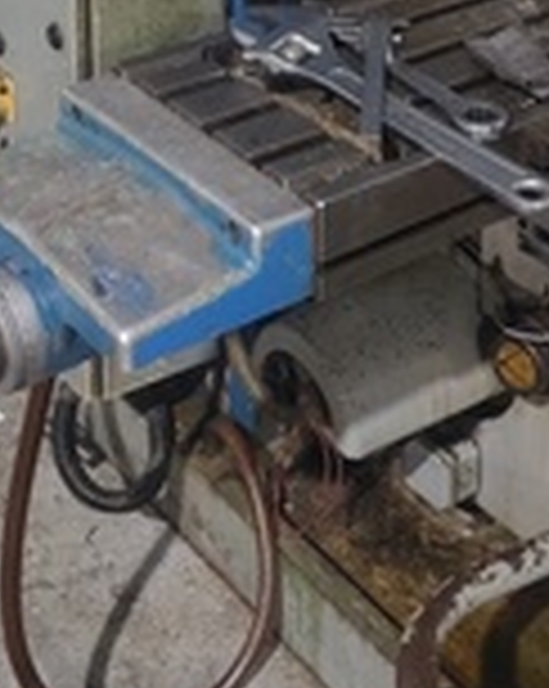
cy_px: 119
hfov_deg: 21.6
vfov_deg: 26.6
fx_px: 1425
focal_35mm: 70
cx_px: 425
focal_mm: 5.56
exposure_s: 1/60
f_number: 1.88
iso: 2574
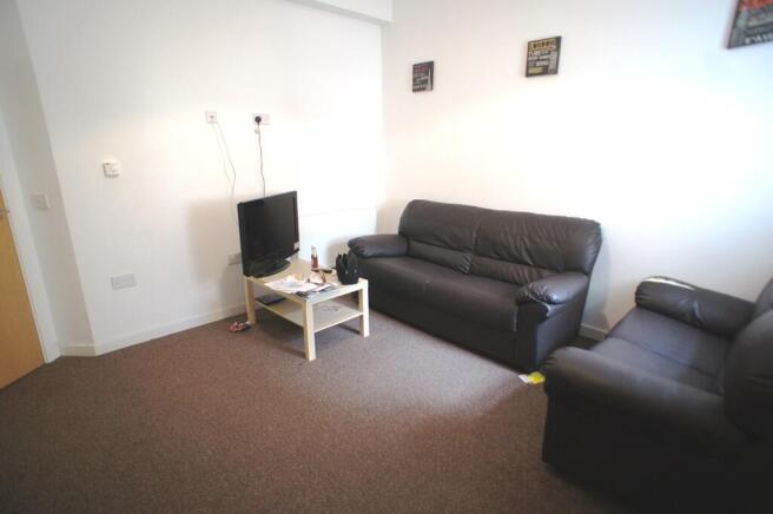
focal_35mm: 24
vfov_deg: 53.0
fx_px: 515
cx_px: 386
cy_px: 257
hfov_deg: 73.8
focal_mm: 16
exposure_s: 1/30
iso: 400
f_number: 2.8
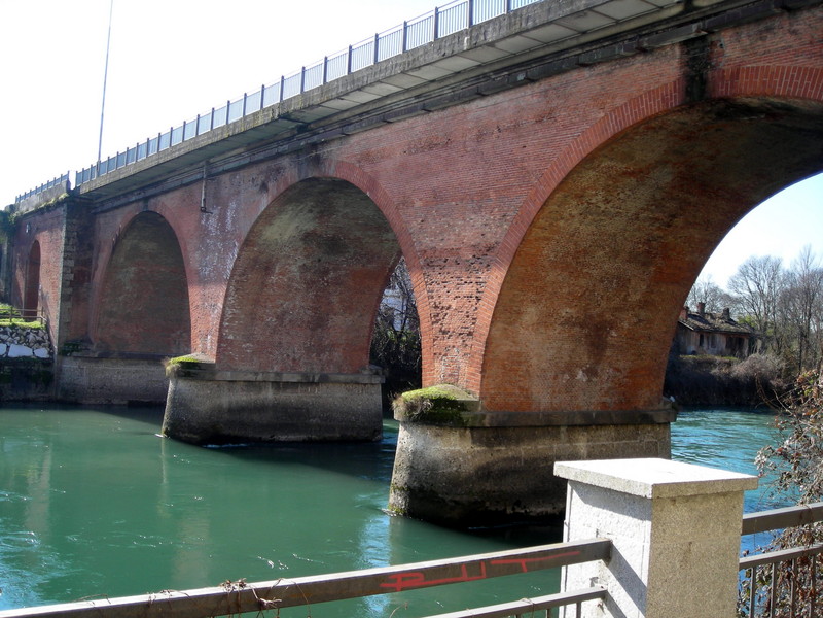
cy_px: 309
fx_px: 903
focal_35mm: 38
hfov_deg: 49.0
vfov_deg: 37.7
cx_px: 412
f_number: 3.2
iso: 50
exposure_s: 1/184
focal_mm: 6.3
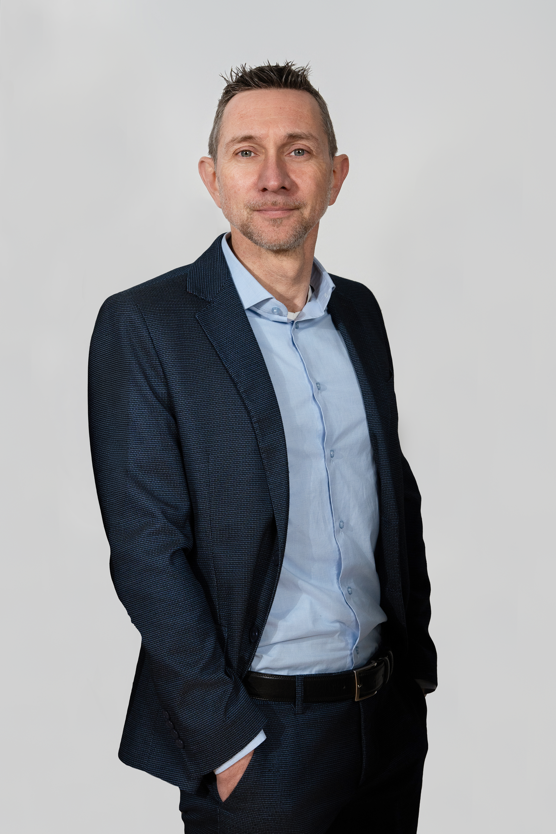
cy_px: 417
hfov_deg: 24.2
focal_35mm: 56
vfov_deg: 35.6
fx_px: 1297
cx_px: 278
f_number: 8
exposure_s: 1/250
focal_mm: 56
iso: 1000
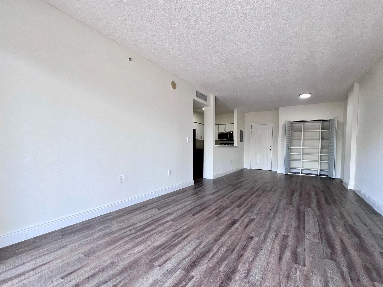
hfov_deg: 106.2
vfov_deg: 89.9
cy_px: 144
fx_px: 144
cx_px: 192
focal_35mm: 13
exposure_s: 1/99
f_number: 1.8
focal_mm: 1.57
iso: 64
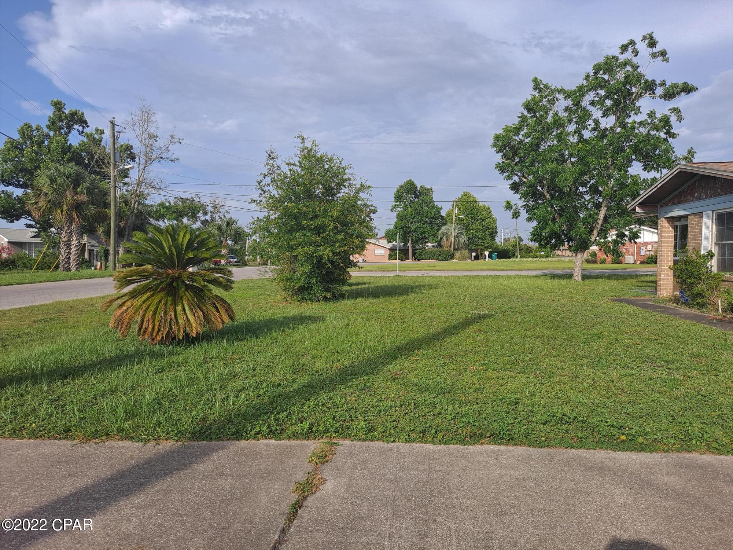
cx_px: 366
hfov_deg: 69.4
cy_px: 275
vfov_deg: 54.9
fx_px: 529
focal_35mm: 25
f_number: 2
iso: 32
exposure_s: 1/1233
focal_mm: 4.6
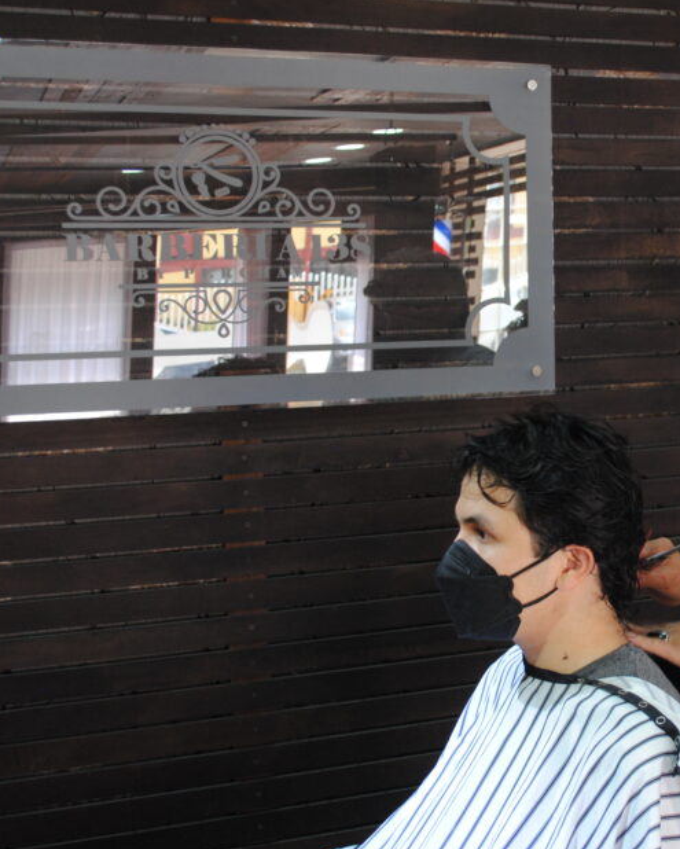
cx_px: 604
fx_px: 1408
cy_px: 411
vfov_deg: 33.6
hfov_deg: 26.3
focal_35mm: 56
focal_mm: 24
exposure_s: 1/30
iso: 320
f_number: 4
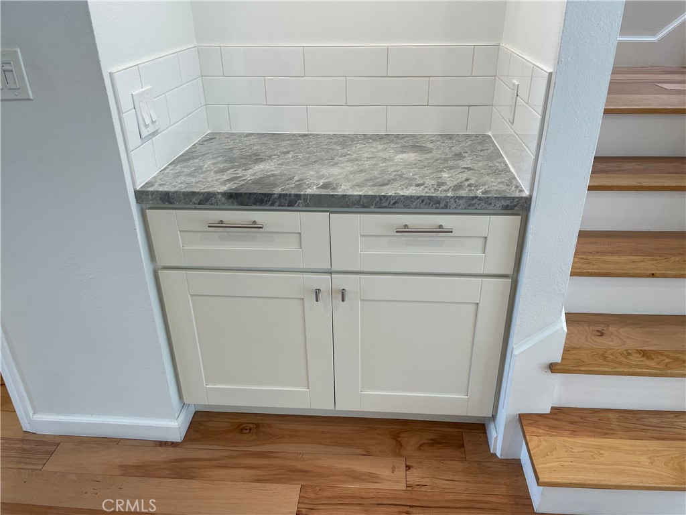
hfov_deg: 67.3
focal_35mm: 26
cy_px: 258
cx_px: 343
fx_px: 515
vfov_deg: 53.1
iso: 64
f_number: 1.6
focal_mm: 4.2
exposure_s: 1/120
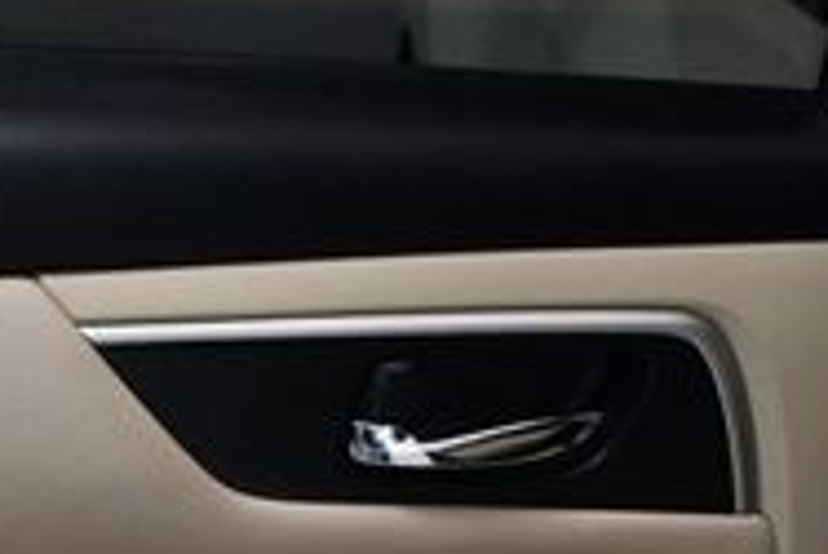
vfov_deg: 10.9
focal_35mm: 123
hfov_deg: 16.0
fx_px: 2831
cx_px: -173
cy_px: 678
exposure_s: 1/125
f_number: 3.5
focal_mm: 18
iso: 1400
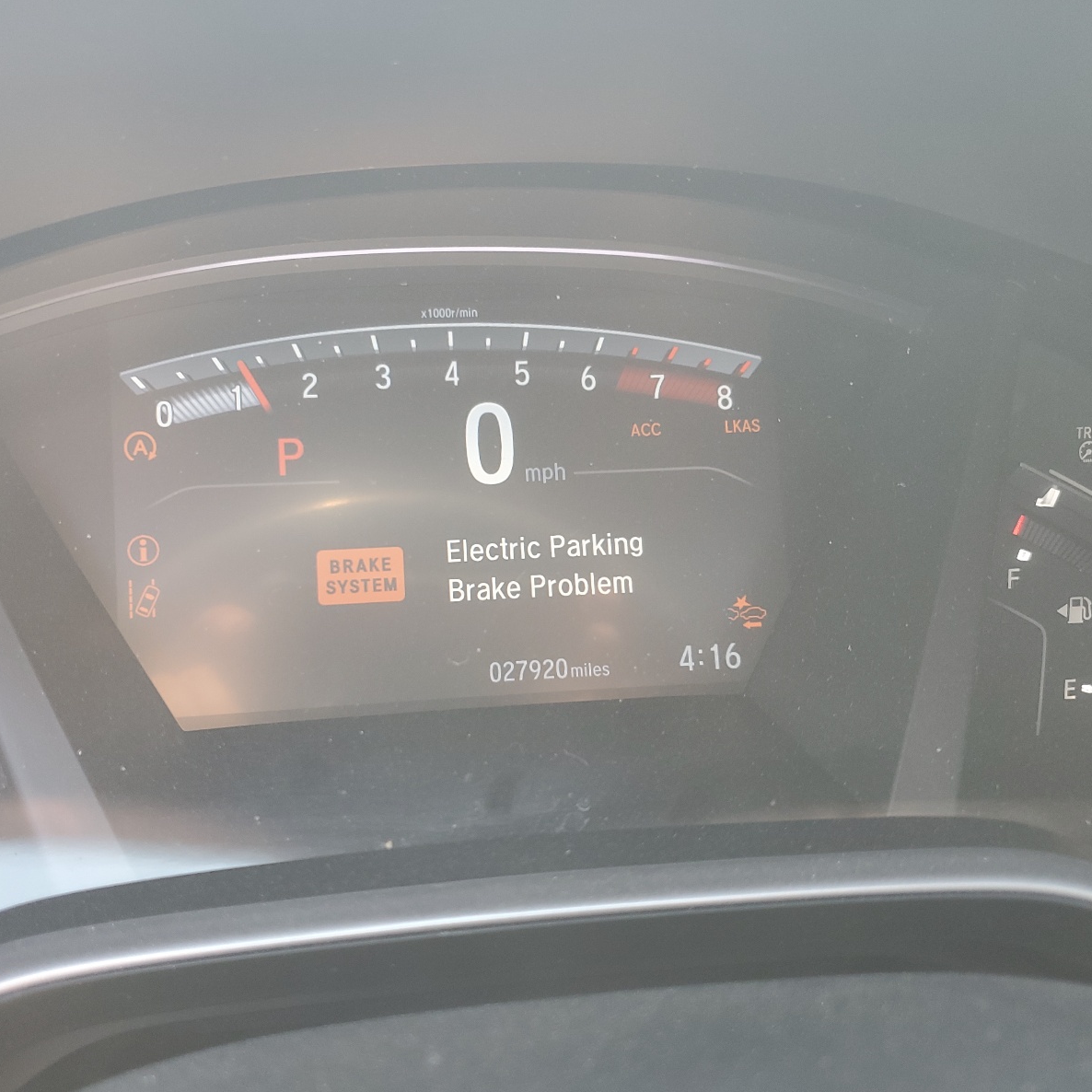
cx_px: 467
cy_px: 547
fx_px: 1106
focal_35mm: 31
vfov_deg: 52.5
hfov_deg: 52.3
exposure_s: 1/60.2
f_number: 1.5
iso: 59
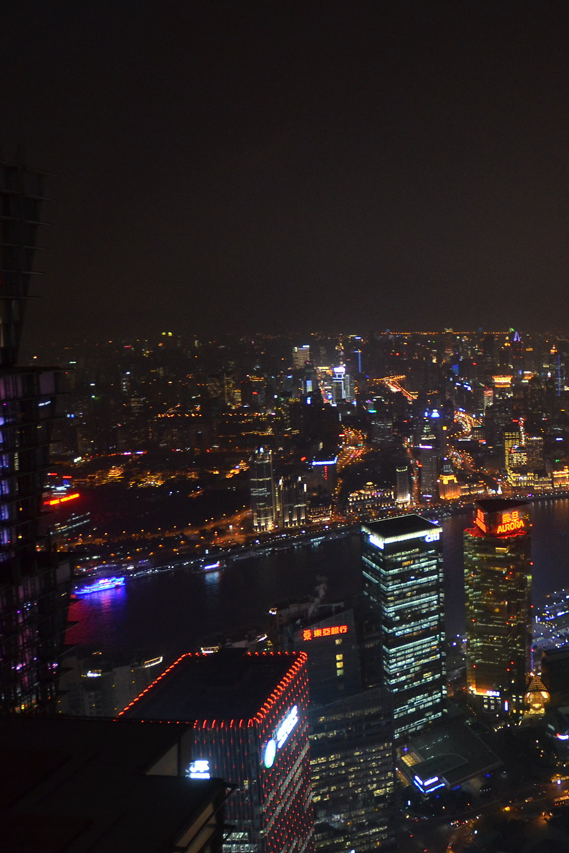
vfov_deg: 65.4
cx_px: 574
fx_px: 664
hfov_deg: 40.4
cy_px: 391
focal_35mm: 28
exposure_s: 1/15
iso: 800
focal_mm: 10
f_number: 3.5
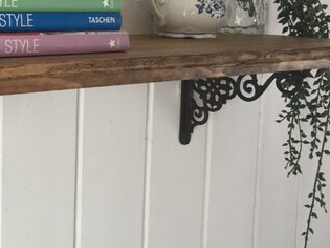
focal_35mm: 59
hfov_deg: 30.6
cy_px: 51
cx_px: 6
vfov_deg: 24.4
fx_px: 562
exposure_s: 1/30
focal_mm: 4.15
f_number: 2.2
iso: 50
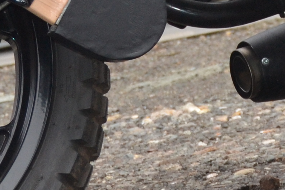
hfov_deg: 6.0
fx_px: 2707
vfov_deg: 3.9
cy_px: -268
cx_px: 280
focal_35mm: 342
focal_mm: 38
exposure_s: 1/200
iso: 360
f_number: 4.8
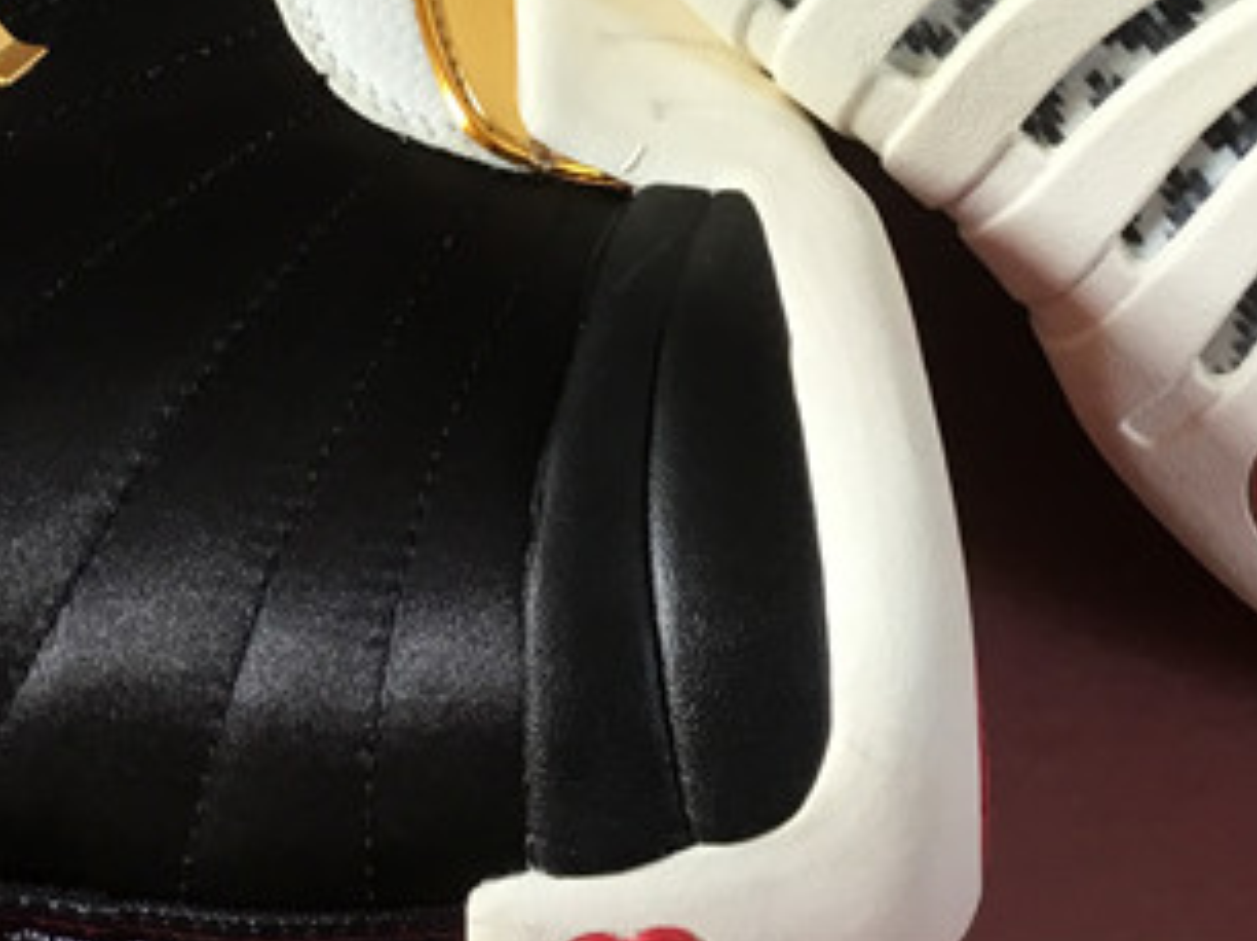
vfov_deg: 17.3
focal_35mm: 80
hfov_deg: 24.4
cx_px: 723
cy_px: -263
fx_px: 2903
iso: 25
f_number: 2.4
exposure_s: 1/33
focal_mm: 3.3
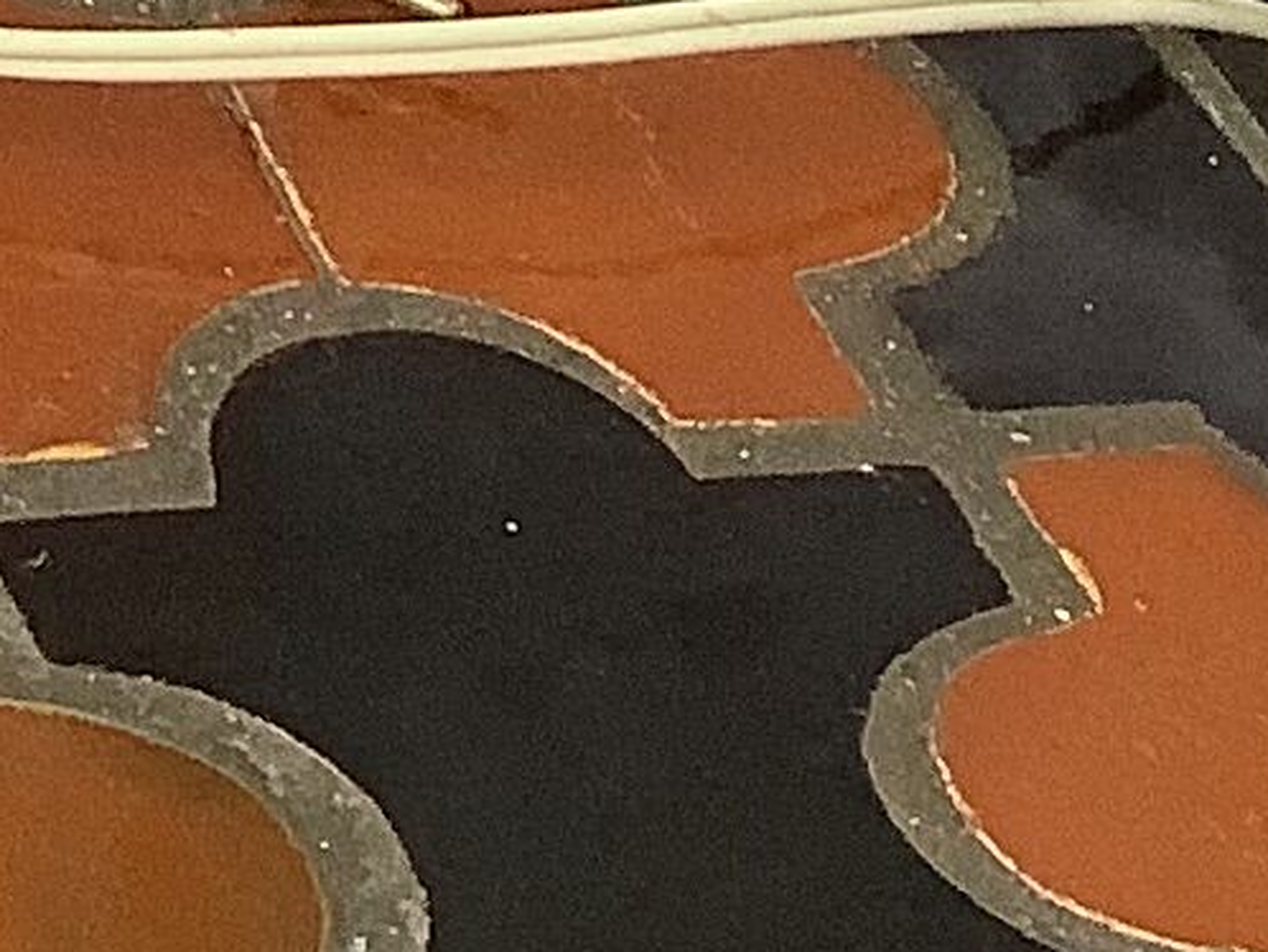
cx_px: -1637
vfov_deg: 6.5
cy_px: -2115
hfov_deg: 8.9
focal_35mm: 203
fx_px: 7440
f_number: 2.4
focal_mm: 3.3
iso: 64
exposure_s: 1/60
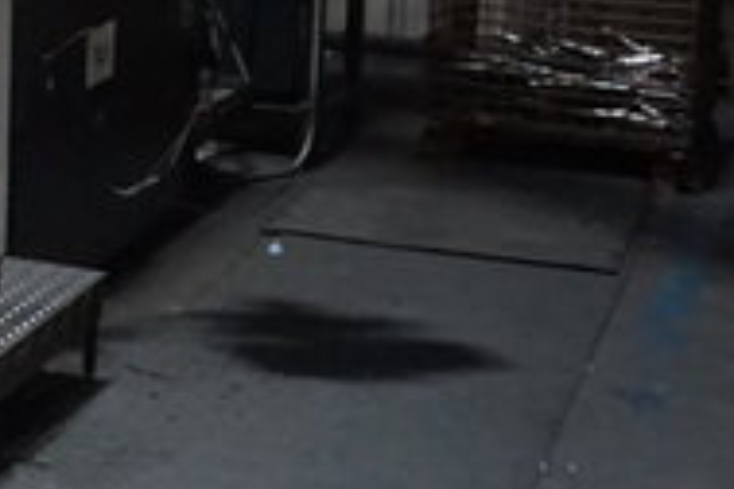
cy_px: -128
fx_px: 2487
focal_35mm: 122
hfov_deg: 14.3
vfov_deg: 11.0
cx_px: -680
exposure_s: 1/160
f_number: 3.5
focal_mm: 16
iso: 3200
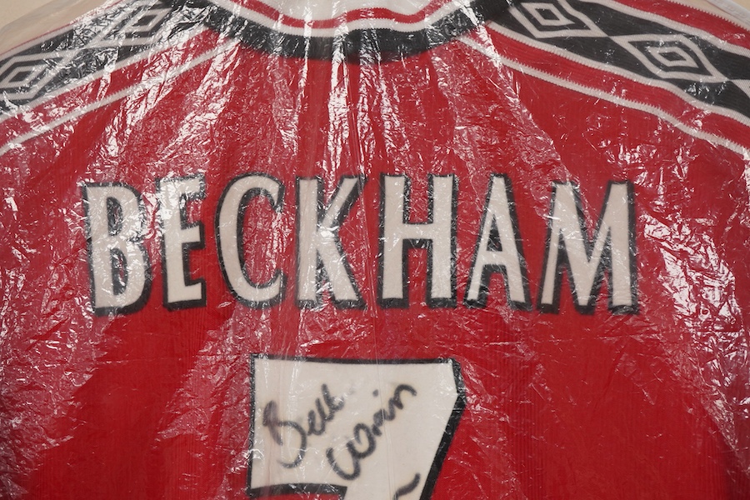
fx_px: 937
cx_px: 375
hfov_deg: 43.6
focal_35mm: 45
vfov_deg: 29.9
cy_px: 250
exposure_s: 1/125
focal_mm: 30
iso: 1250
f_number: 9
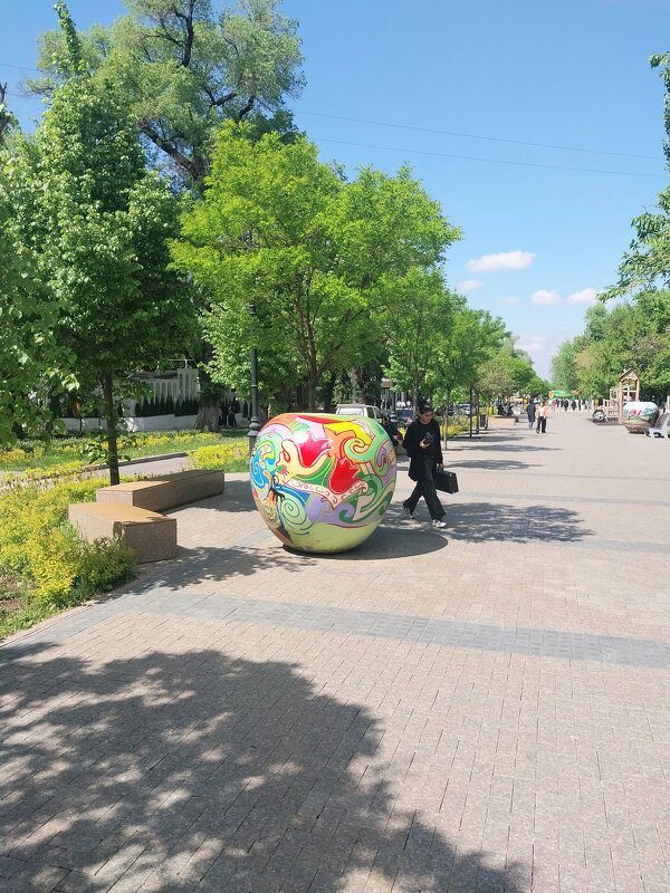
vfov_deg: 67.3
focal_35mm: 26
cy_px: 446
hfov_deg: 53.1
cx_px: 335
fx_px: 671
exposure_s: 1/667
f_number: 1.8
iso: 20
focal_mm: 4
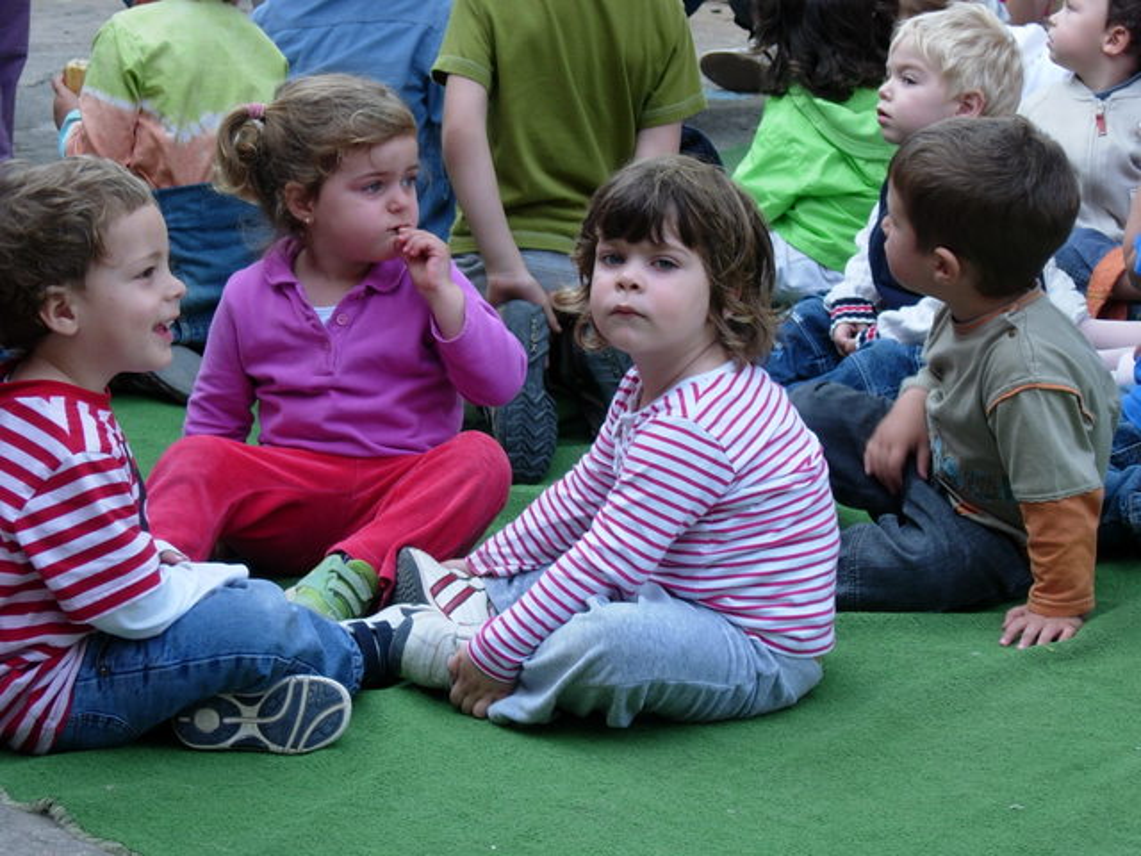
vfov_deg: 13.1
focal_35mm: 113
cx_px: 570
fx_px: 3725
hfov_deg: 17.4
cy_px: 428
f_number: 4.9
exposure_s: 1/65.8
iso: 64
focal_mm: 23.4
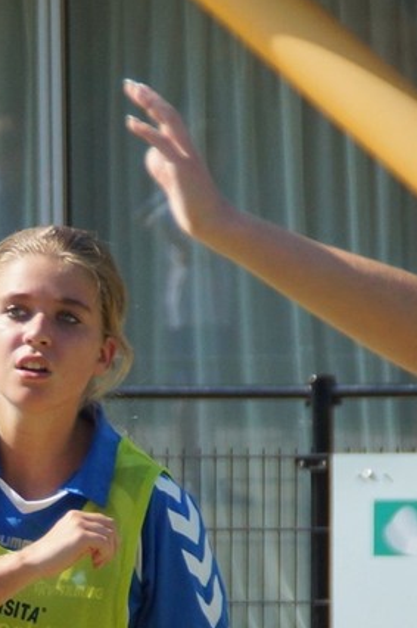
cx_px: 258
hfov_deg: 2.8
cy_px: 749
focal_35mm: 486
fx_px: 8468
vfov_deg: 4.2
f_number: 6.3
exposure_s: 1/1000
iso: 250
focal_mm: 135
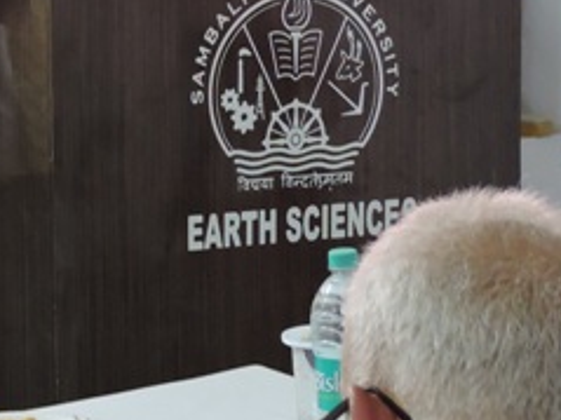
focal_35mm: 161
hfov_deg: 12.1
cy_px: 87
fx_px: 2608
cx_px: 0
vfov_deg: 9.2
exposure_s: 1/13
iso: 560
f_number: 3.6
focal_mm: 8.9
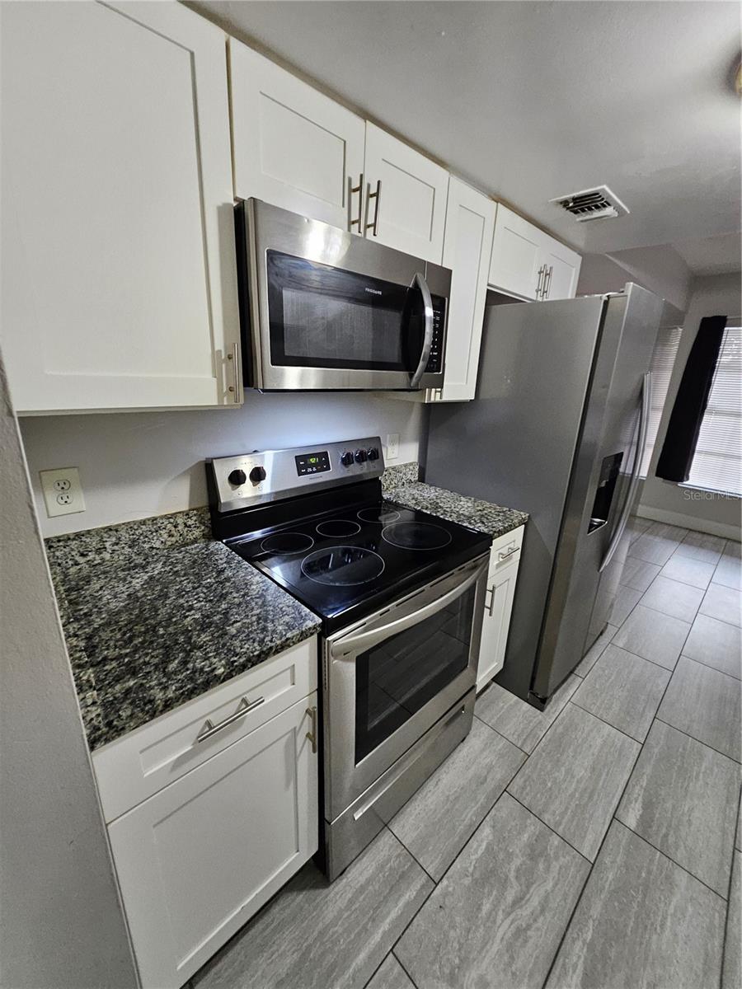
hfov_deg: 89.9
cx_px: 371
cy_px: 494
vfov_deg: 106.2
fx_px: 372
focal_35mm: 13
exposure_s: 1/40
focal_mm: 1.74
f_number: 2.2
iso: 320
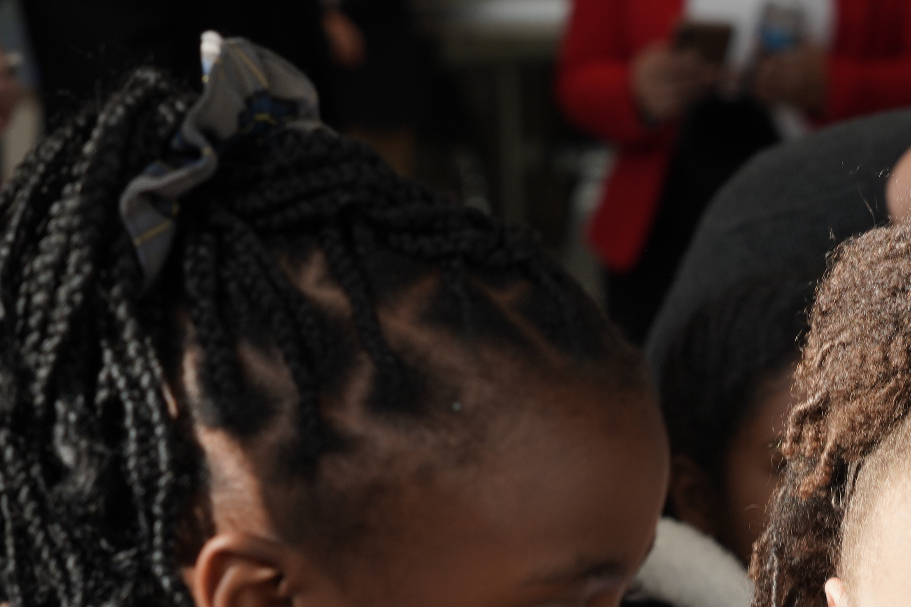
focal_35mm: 217
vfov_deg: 6.3
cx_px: 843
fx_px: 5491
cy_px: 797
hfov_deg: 9.4
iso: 320
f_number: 6.3
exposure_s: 1/80
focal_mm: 77
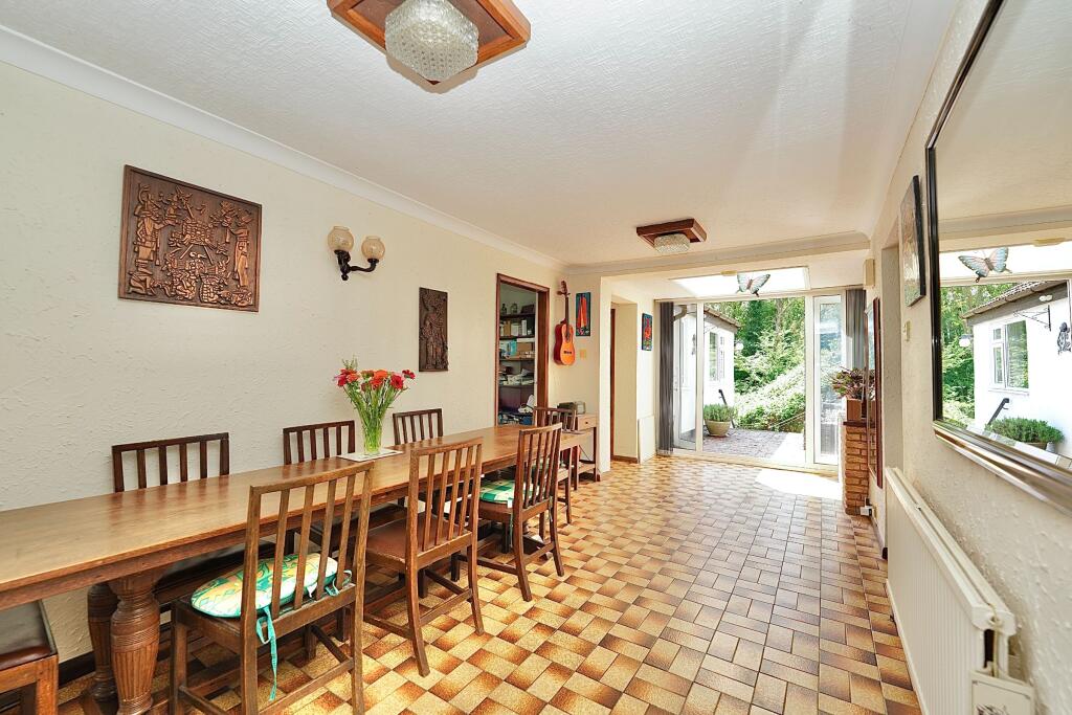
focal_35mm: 14
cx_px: 536
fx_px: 417
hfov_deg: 104.2
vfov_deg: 81.2
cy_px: 358
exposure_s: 1/60
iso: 125
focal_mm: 14
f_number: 4
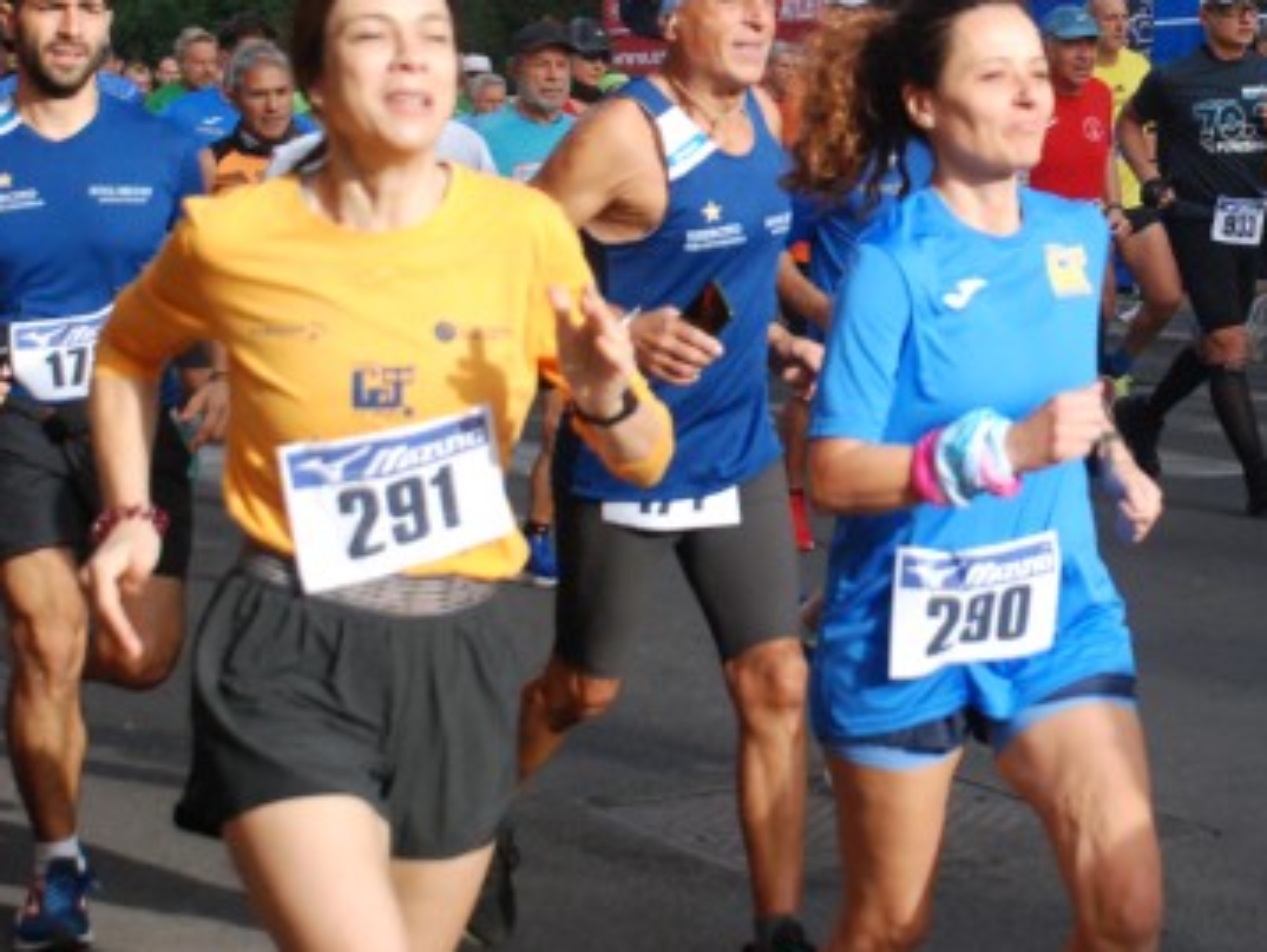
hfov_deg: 21.0
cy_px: 260
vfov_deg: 16.0
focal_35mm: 92
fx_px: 3370
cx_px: 1044
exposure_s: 1/1250
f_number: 5
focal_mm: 38
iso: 1000
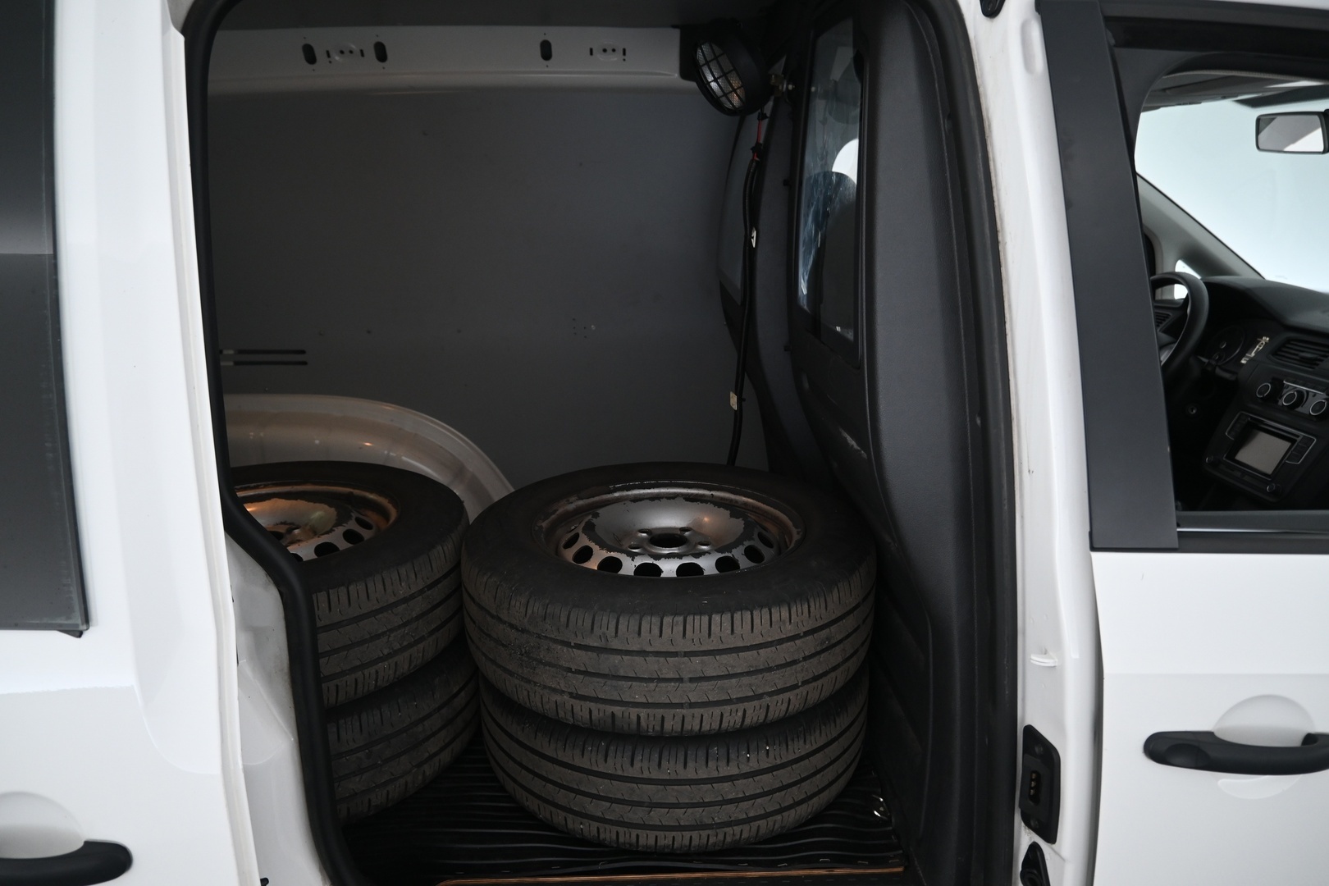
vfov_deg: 53.1
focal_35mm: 24
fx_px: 886
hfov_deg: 73.7
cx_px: 664
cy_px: 443
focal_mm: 16
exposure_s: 1/25
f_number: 3.5
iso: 560
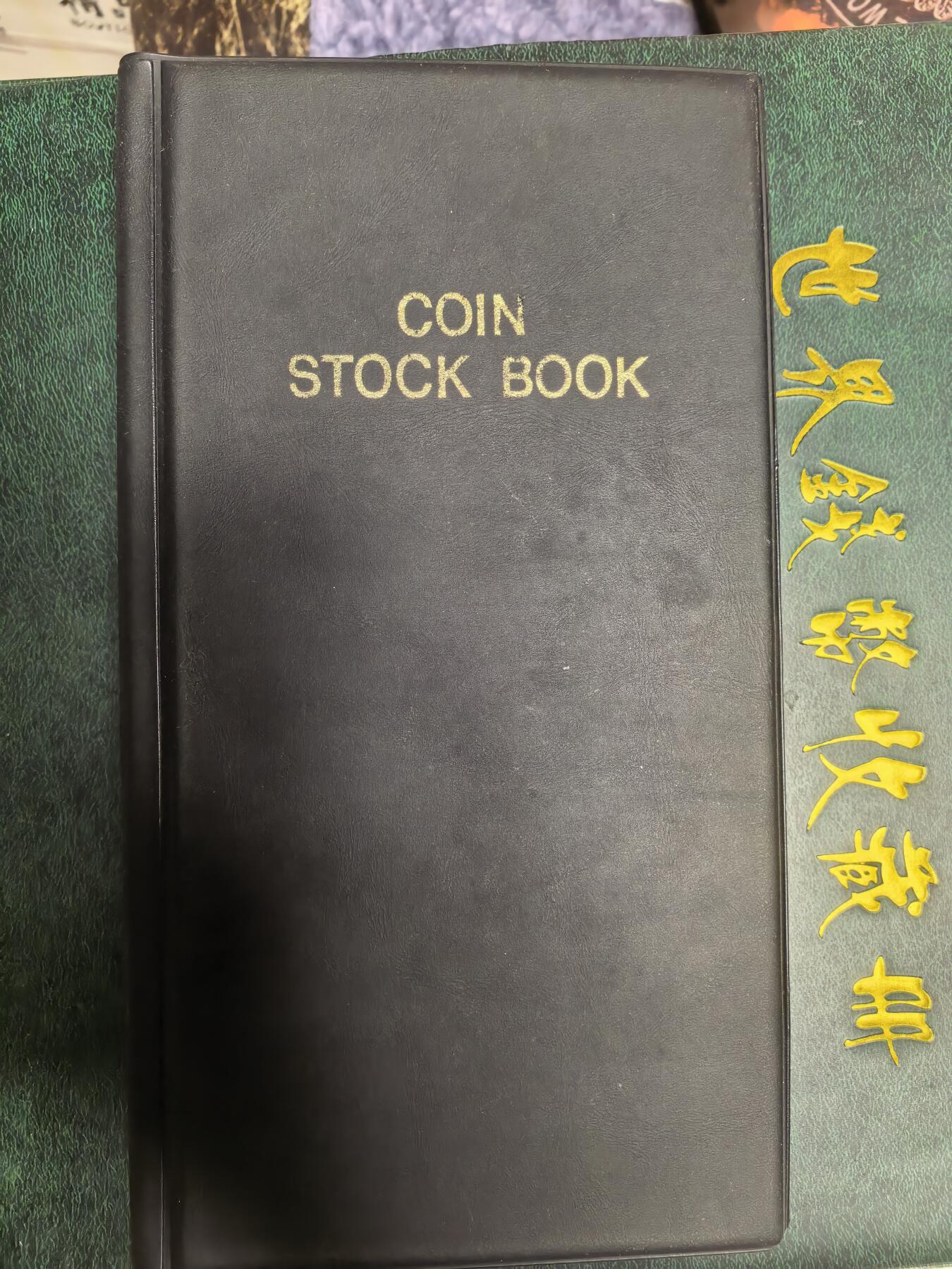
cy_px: 634
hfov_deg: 56.8
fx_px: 880
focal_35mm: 24
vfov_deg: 71.6
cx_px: 476
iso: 80
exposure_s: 1/50
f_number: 2.8
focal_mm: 5.75
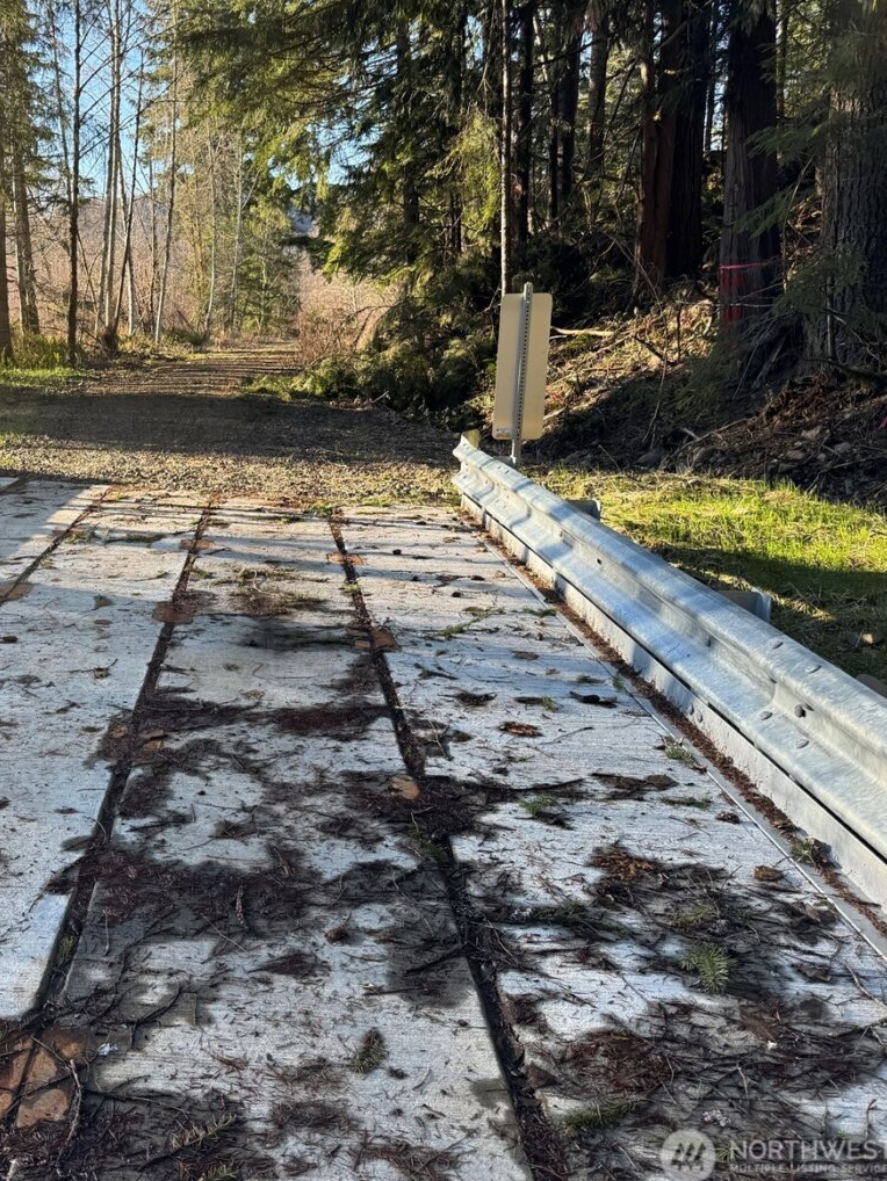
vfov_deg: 55.3
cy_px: 588
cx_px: 111
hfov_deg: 40.2
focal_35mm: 33
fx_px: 1127
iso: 80
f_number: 1.78
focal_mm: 6.76
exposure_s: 1/535
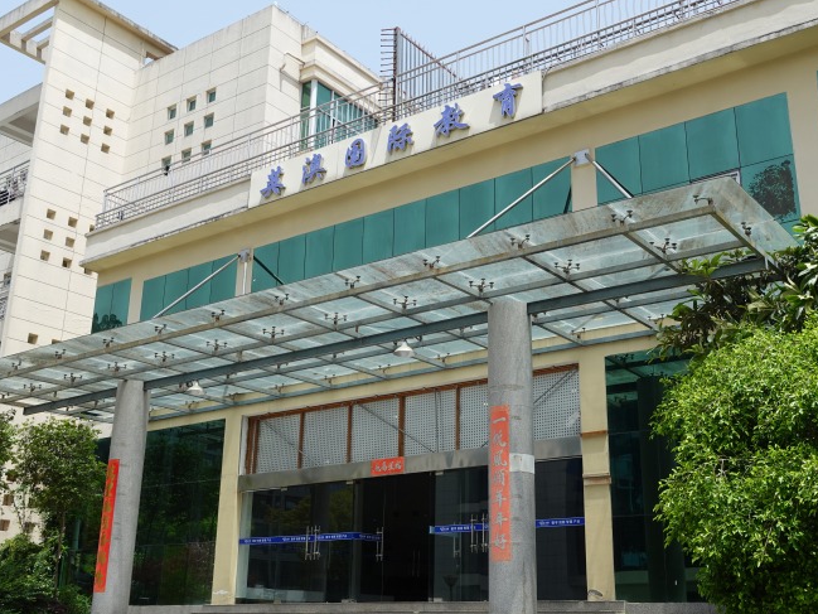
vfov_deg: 36.0
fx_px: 945
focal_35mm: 40
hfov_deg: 46.8
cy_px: 305
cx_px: 430
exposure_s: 1/320
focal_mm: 13.76
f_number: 5.6
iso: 125
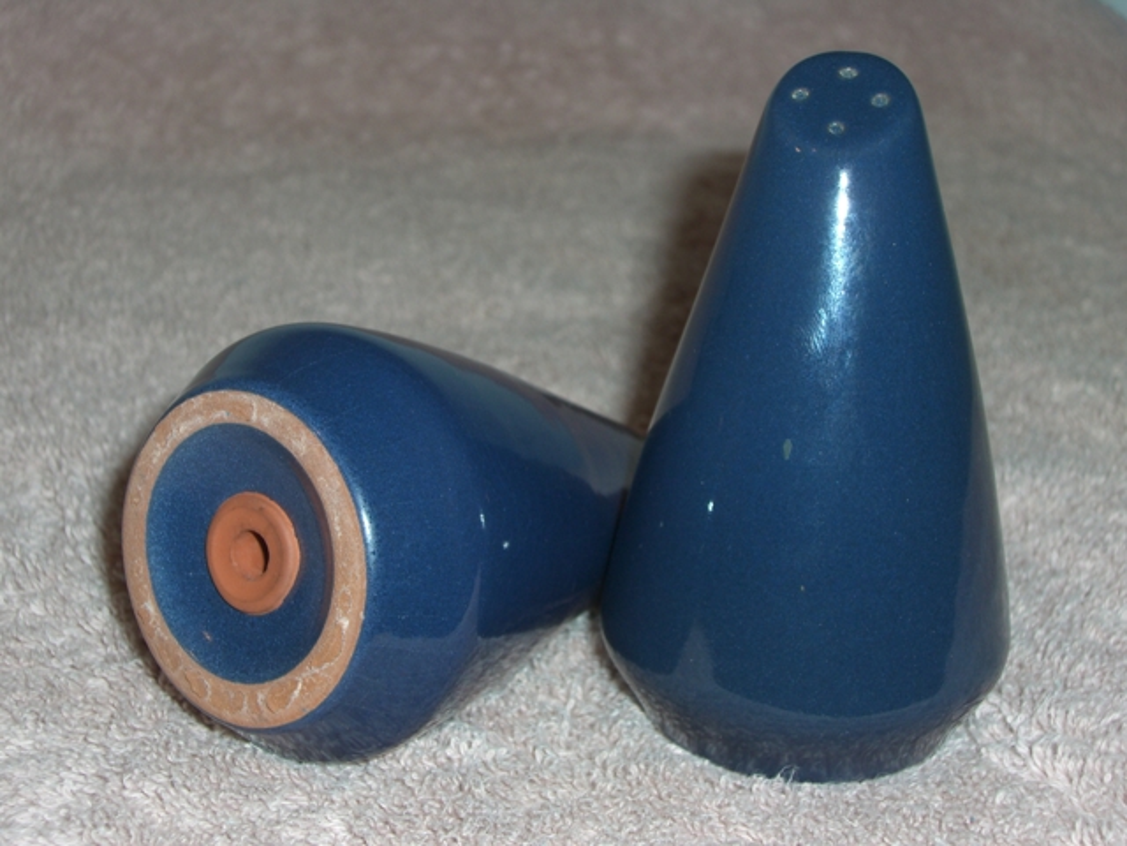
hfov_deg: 29.4
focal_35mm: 66
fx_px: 2149
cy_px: 423
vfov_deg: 22.3
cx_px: 564
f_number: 7.6
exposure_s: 1/30
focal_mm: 13.7
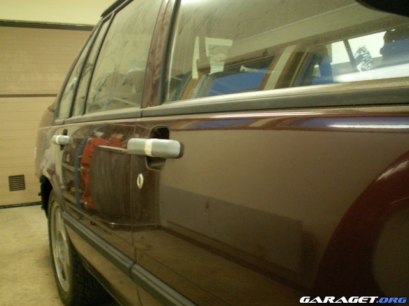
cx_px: 204
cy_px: 153
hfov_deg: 52.6
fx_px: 414
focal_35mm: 35
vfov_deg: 40.7
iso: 160
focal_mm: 5.86
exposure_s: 1/6
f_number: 2.8
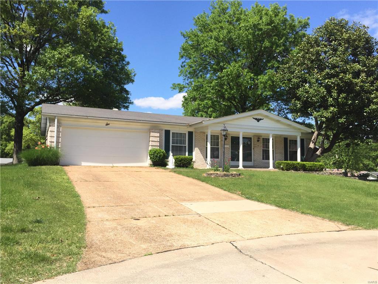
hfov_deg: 61.7
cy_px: 142
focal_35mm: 29
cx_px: 189
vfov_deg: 48.2
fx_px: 317
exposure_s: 1/2825
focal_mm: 4.15
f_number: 2.2
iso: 32
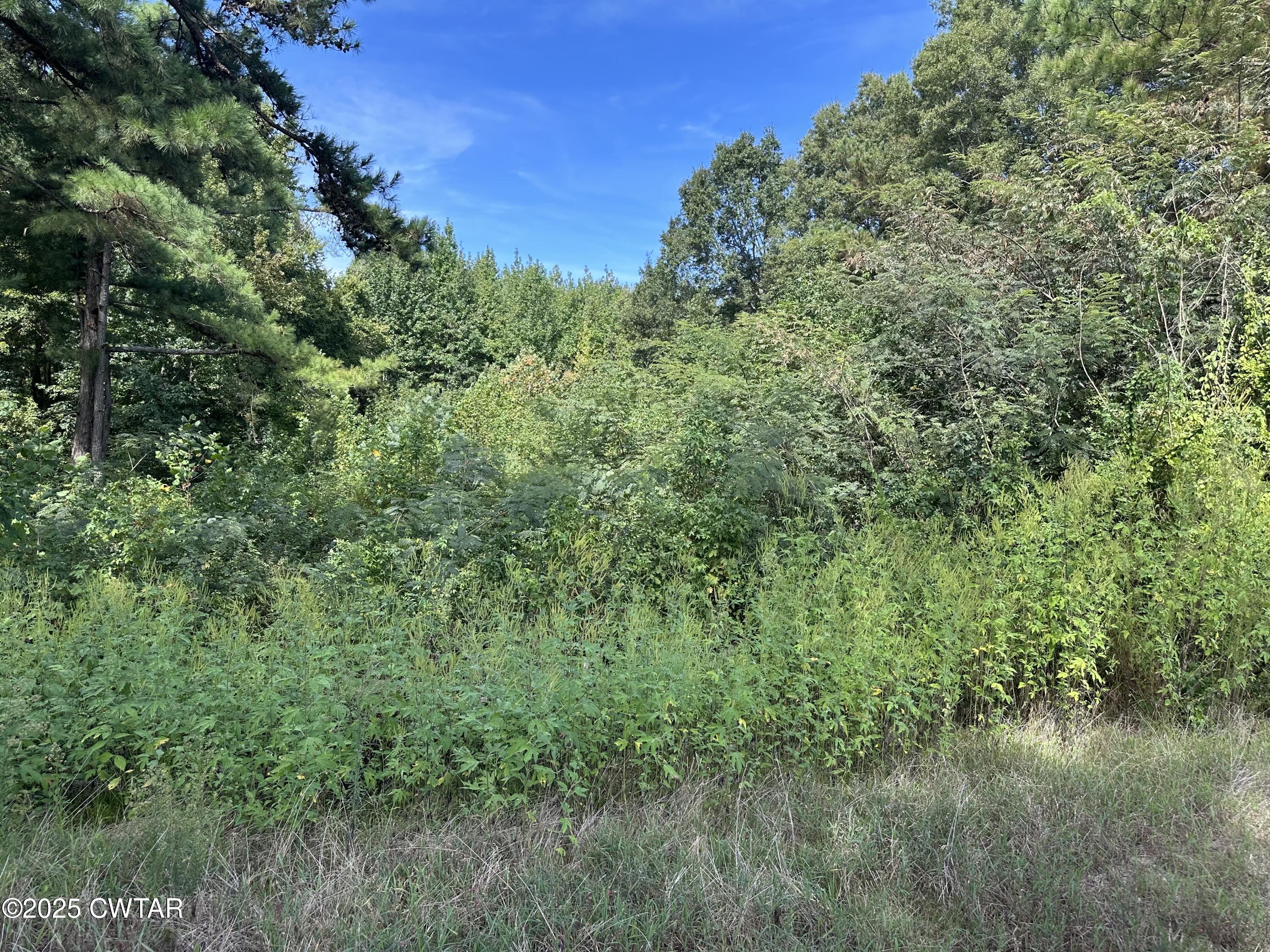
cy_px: 476
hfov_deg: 71.6
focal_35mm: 24
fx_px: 881
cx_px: 635
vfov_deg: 56.8
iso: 80
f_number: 1.78
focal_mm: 6.86
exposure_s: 1/816
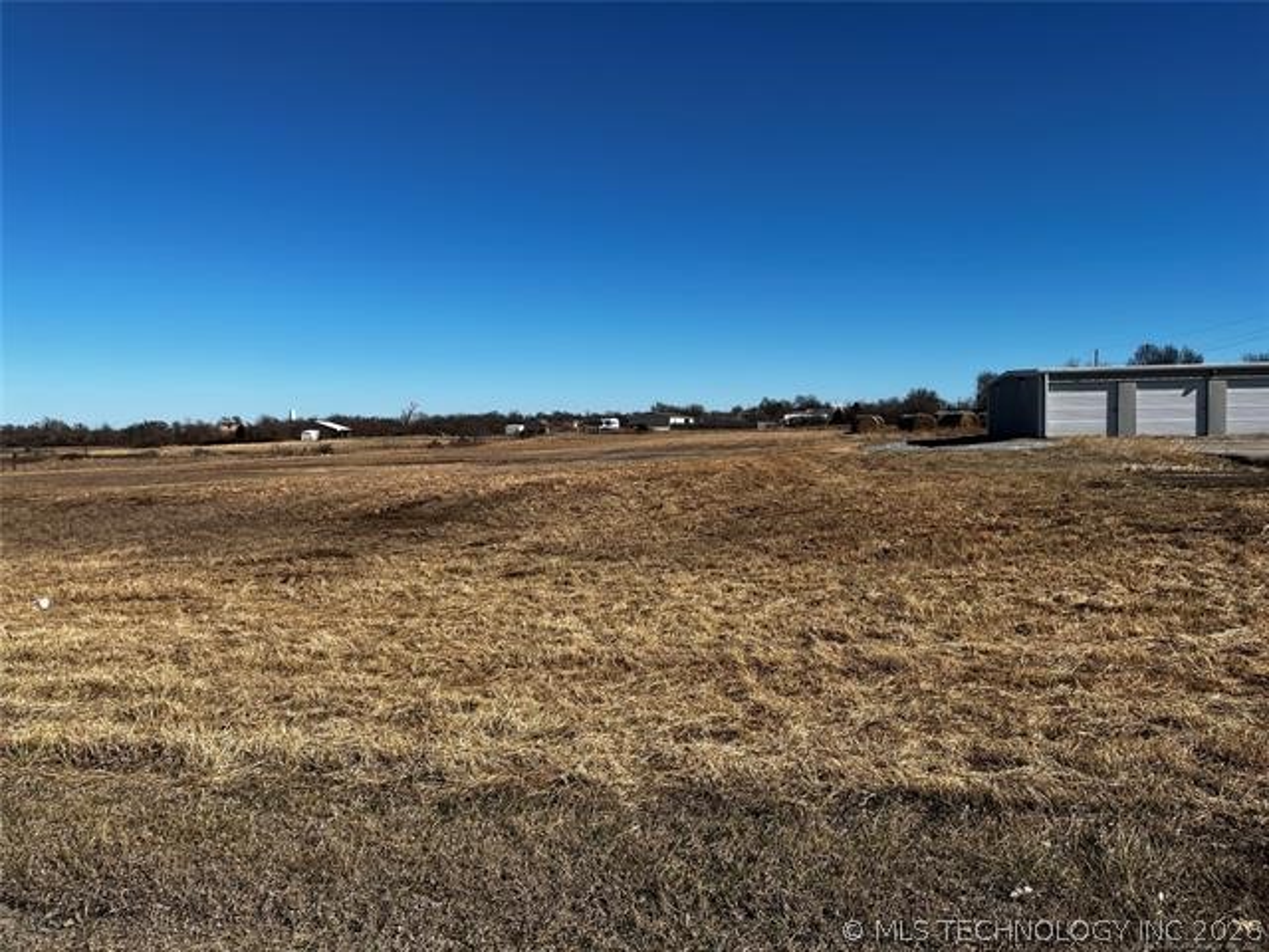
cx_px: 634
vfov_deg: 53.1
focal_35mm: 26
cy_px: 476
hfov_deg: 67.3
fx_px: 953
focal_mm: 5.1
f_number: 1.6
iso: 50
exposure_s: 1/5556
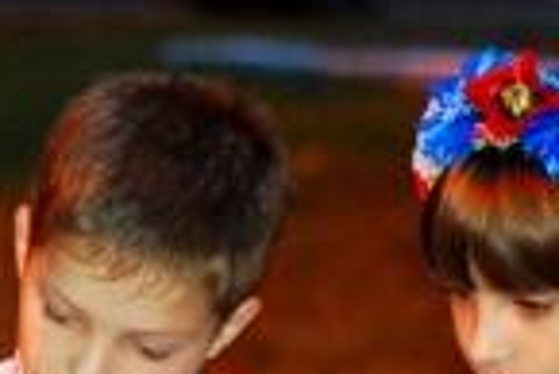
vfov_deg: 5.9
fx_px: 3590
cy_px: 424
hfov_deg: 8.8
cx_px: -166
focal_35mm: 231
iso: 1000
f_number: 1.8
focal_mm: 50
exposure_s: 1/25
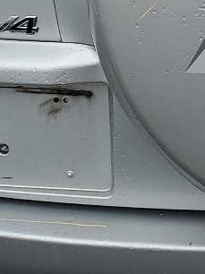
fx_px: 1075
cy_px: -54
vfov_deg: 14.1
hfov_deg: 10.5
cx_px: 302
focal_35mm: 136
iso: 50
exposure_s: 1/227
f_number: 1.5
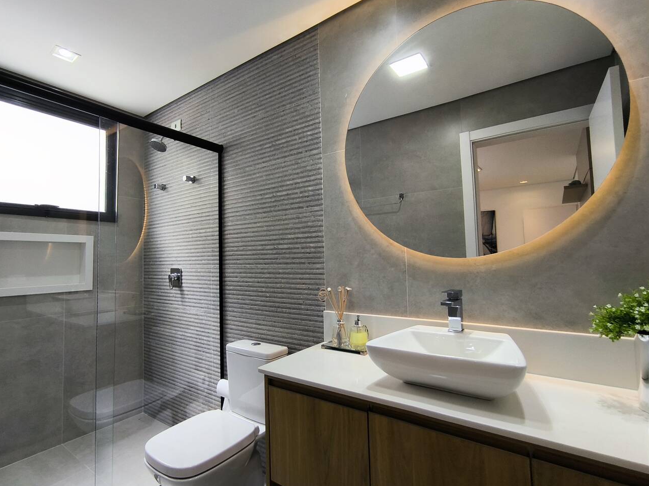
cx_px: 298
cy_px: 238
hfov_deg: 87.6
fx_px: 337
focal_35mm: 18
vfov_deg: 71.6
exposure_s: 1/60
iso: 50
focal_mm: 1.65
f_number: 2.2
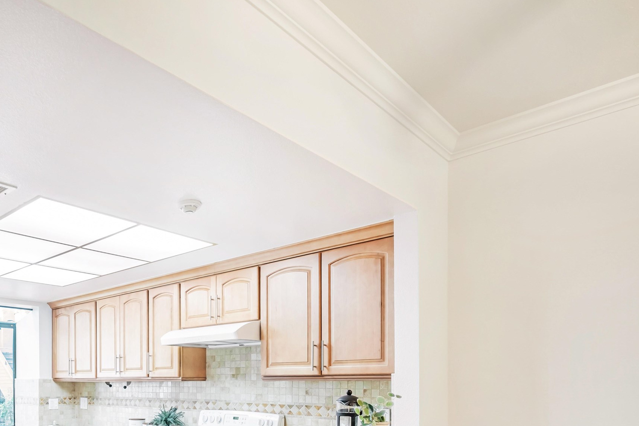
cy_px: 380
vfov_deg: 43.9
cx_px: 142
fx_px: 479
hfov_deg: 62.6
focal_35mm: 27
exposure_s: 1/2
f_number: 8
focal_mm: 10
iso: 160
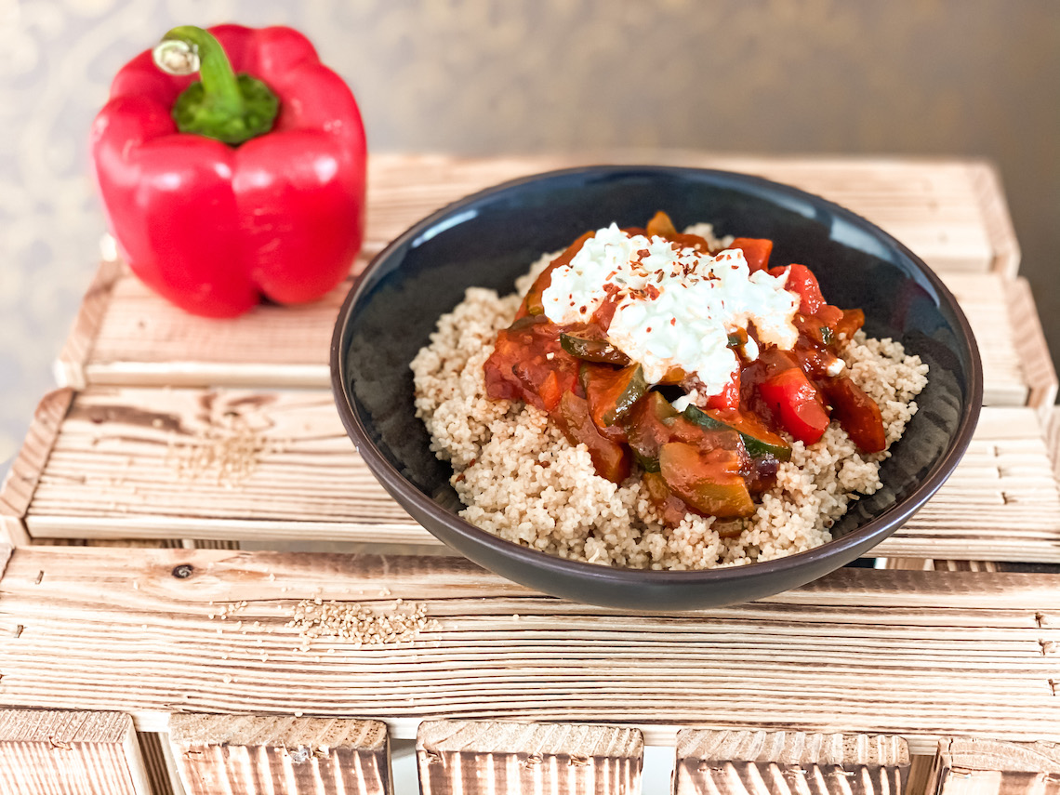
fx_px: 1592
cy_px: 398
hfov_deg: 36.8
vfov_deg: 28.0
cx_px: 530
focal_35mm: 52
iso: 200
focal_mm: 6
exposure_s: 1/40
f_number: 2
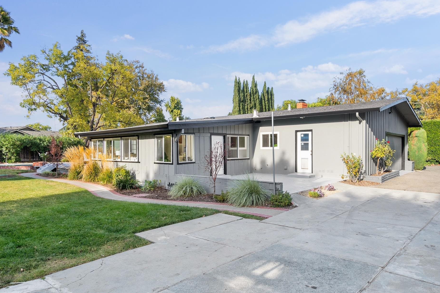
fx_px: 269
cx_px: 237
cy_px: 143
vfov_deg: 57.2
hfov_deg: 78.5
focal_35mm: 22
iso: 400
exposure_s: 1/320
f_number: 8
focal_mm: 18
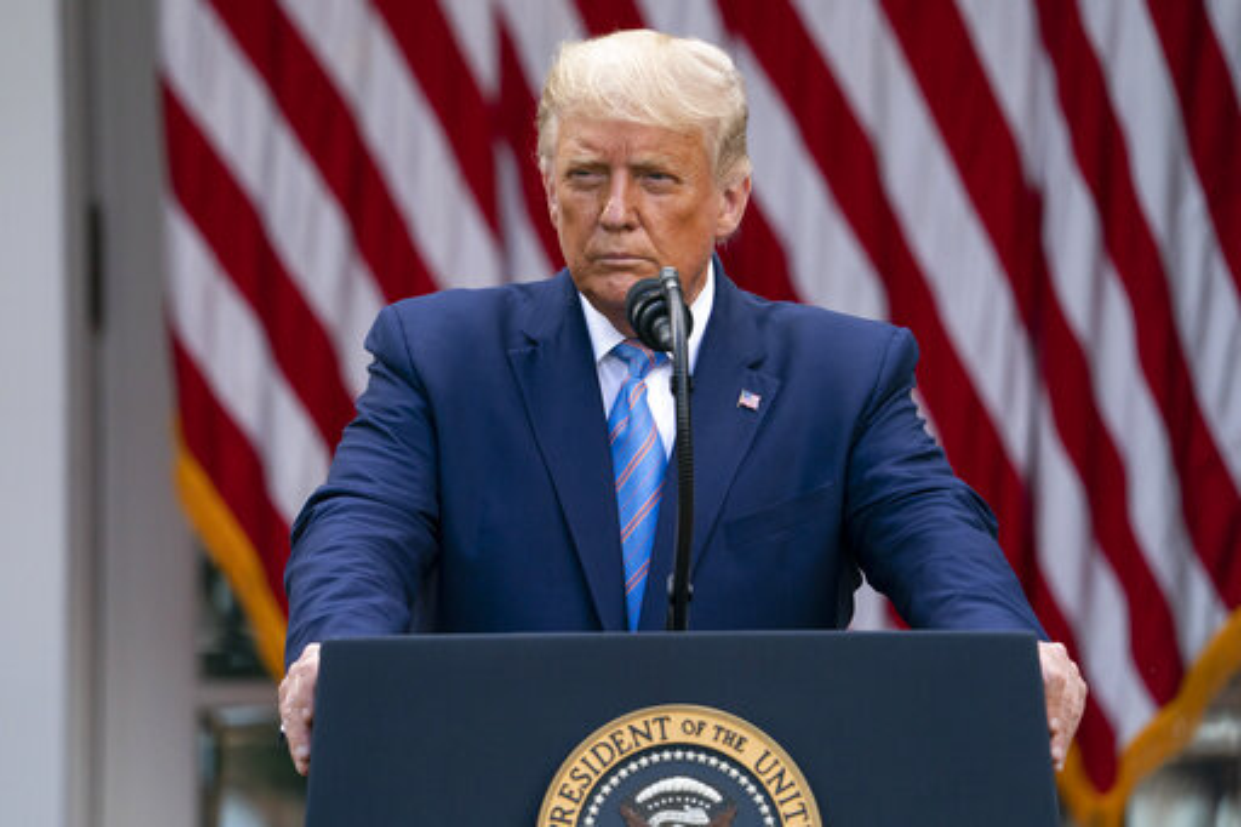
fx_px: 14680
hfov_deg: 4.8
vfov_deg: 3.2
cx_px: 620
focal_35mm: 426
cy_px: 414
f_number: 6.3
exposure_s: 1/1600
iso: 1250
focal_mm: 426
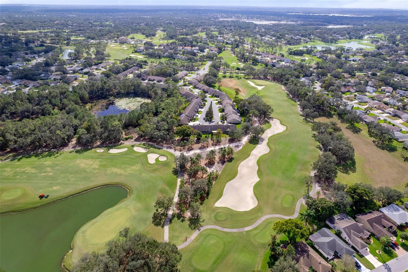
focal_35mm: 22
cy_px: 136
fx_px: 249
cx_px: 204
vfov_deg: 57.2
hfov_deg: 78.6
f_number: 2.8
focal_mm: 8.38
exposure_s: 1/1600
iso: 140
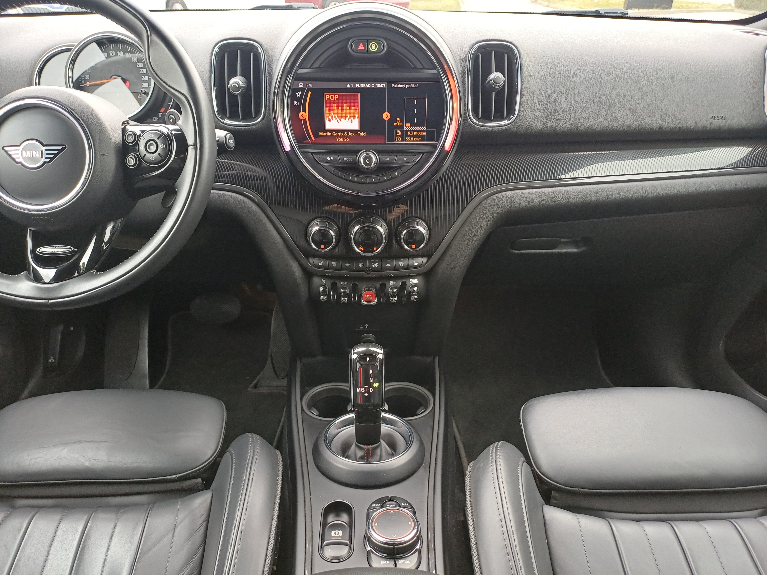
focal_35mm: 25
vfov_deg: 54.9
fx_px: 554
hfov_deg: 69.4
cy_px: 288
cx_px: 384
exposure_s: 1/33.3
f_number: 1.8
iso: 320
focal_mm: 4.65
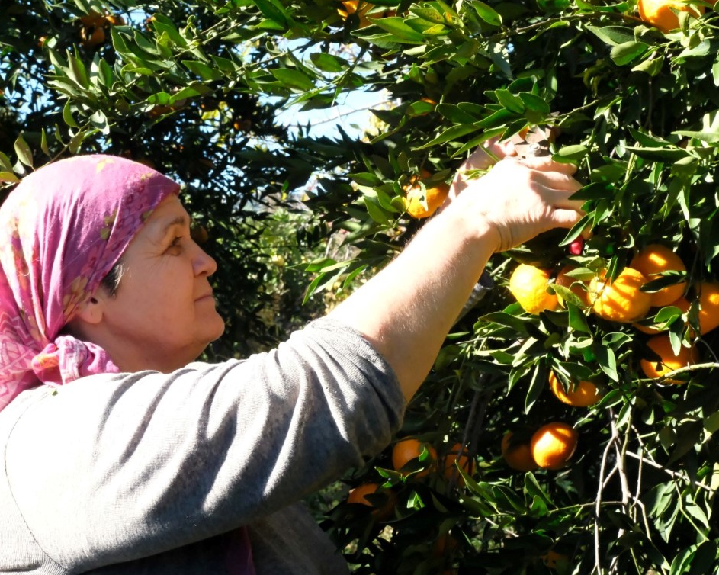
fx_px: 1000
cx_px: 355
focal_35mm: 47
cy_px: 283
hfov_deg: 39.5
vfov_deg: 32.1
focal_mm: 27.5
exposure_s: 1/1000
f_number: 14
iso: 8000
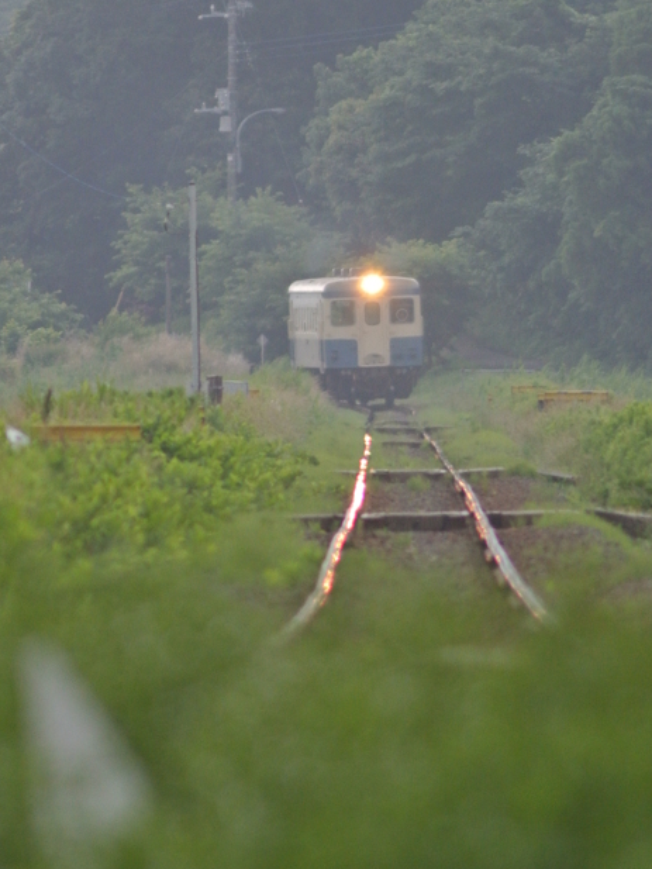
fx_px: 32461
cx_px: 402
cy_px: 285
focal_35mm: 1293
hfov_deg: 1.2
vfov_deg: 1.5
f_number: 4
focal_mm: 300
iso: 400
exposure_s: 1/100
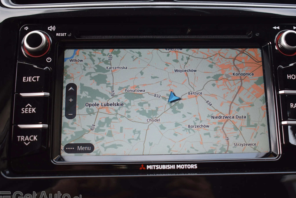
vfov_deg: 26.3
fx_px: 424
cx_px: 161
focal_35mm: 52
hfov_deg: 38.4
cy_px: 98
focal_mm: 31
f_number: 4.5
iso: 400
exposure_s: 1/80
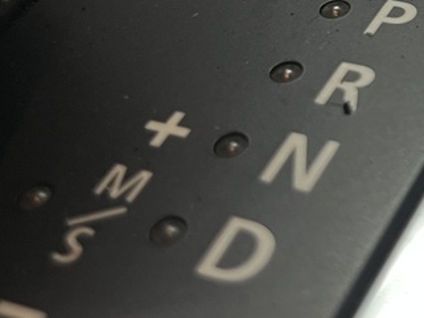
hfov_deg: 21.6
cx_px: 524
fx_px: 1017
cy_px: 9
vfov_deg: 17.4
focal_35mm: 83
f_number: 1.6
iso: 250
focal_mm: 5.1
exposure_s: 1/50
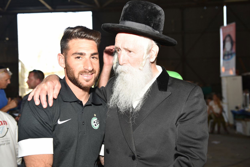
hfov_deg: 45.4
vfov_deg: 31.2
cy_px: 85
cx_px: 125
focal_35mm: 43
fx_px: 299
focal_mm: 42
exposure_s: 1/250
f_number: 3.5
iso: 320
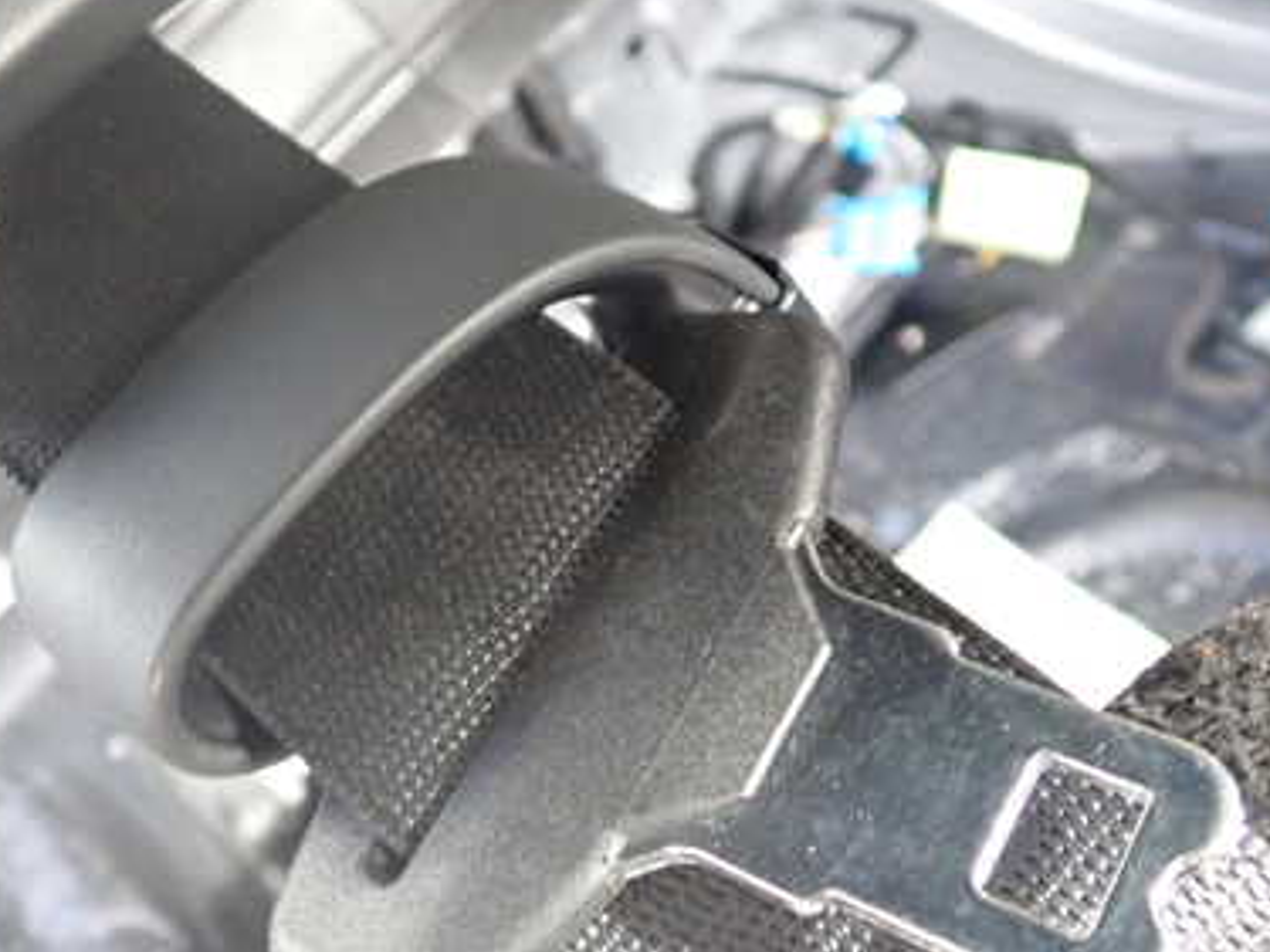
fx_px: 1760
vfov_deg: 30.2
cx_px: 373
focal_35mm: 48
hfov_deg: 39.0
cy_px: 444
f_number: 2.3
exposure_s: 1/30
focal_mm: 5.4
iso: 500
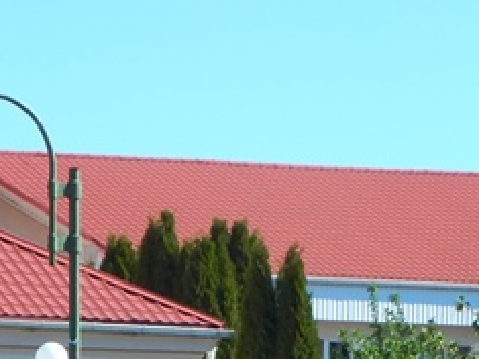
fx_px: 4523
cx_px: 57
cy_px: 579
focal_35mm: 327
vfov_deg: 4.5
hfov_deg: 6.1
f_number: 4.2
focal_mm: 13.5
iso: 125
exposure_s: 1/640
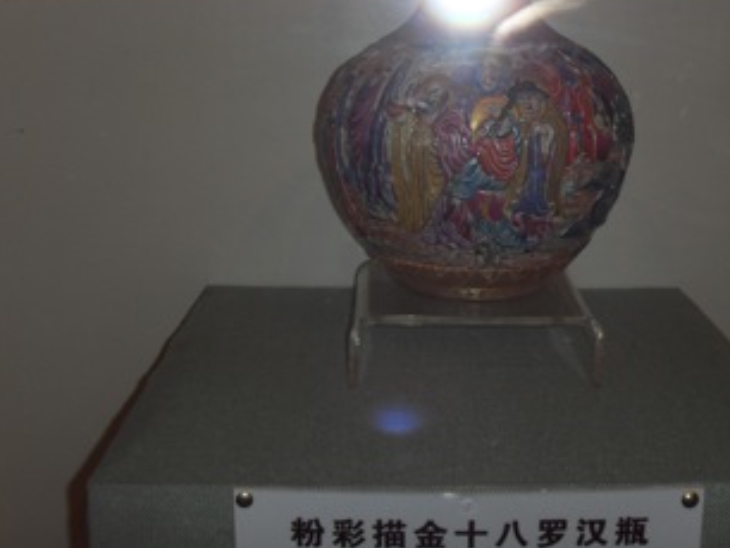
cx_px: 434
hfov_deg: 34.2
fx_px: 1182
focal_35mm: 56
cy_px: 212
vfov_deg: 26.1
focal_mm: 6.6
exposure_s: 1/45
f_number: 3.5
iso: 100
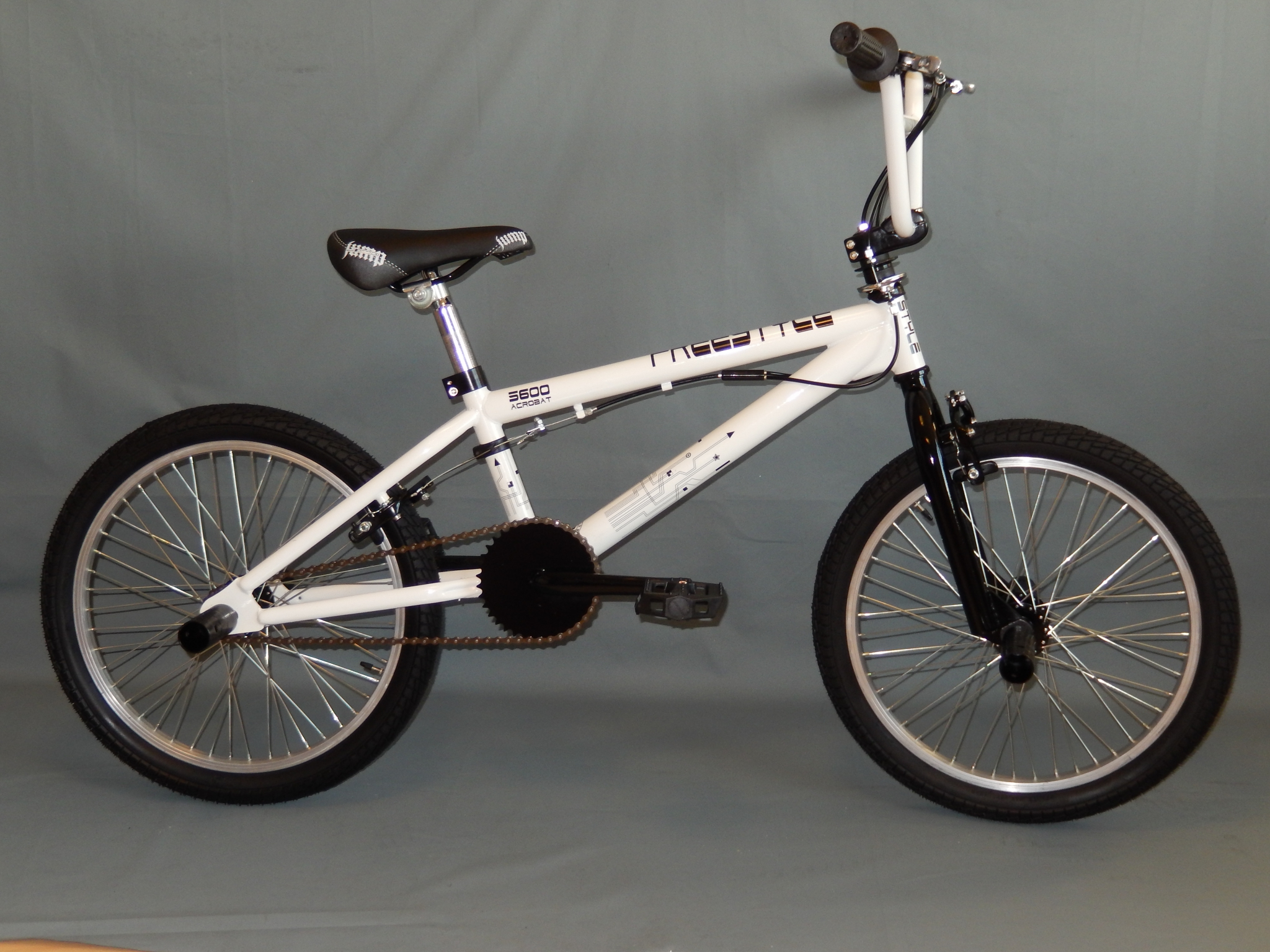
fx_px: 1651
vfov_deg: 32.2
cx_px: 635
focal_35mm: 45
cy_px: 476
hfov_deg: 42.1
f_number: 4.3
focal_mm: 8.1
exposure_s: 1/30
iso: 200
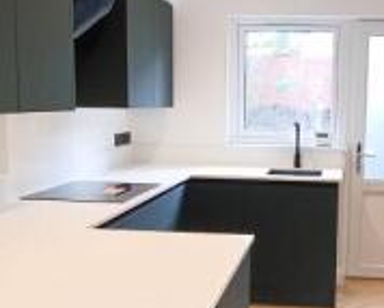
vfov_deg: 29.7
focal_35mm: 51
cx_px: 284
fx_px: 581
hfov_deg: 35.8
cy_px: 173
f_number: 2.2
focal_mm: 1.64
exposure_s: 1/50
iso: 100
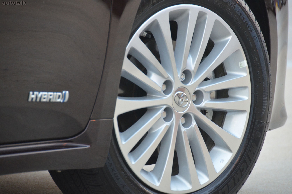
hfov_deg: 6.9
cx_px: 146
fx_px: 2428
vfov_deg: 4.6
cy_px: 97
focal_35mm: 300
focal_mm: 200
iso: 1600
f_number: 5.6
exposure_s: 1/160
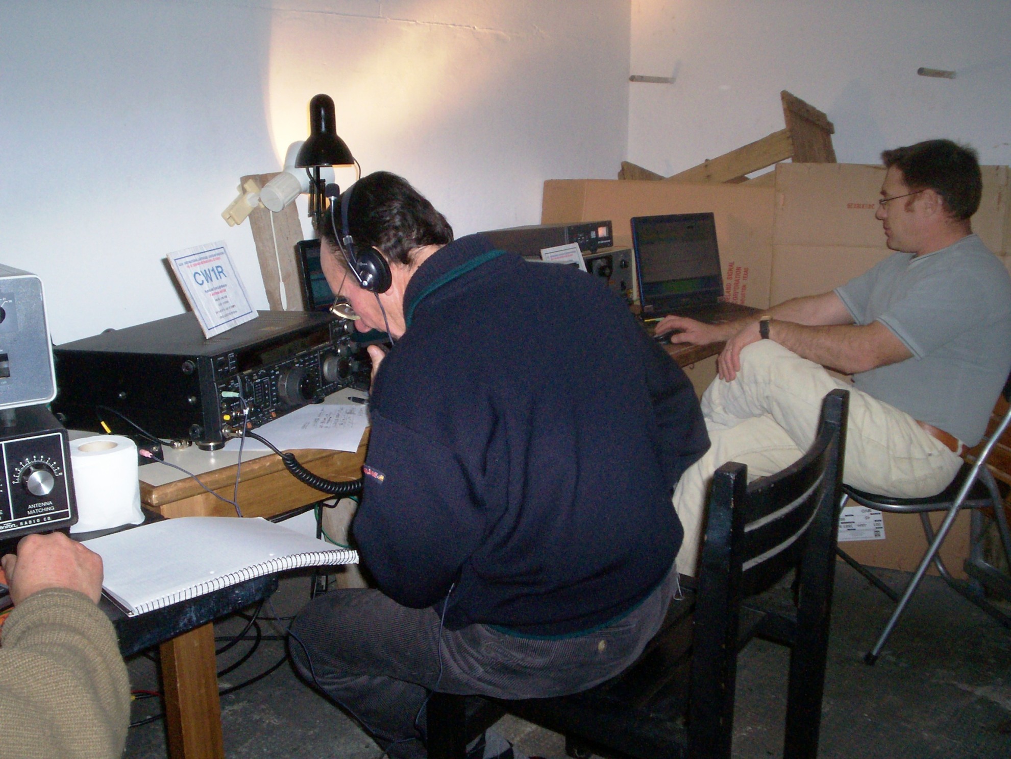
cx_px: 506
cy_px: 380
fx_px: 1051
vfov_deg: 39.7
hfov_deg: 51.4
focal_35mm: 36
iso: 140
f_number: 4.5
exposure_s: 1/64
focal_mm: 5.9
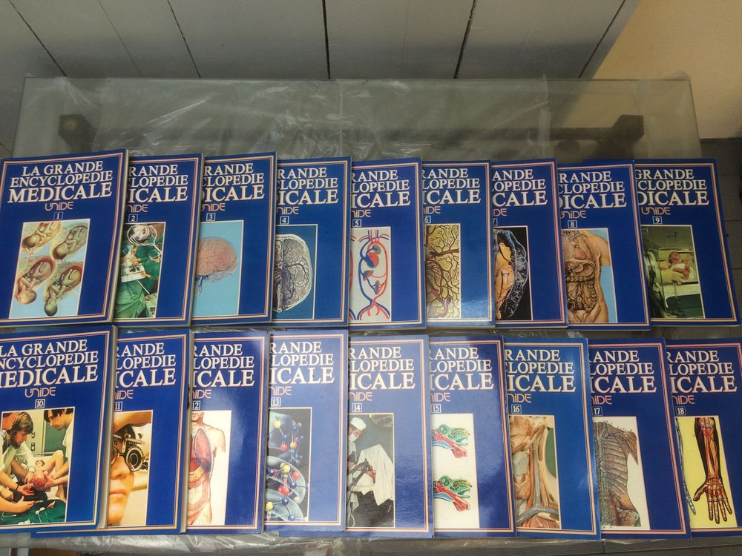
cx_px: 371
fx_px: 622
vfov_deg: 48.2
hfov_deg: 61.7
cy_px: 278
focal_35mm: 29
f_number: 2.2
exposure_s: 1/109
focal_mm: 4.15
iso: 32
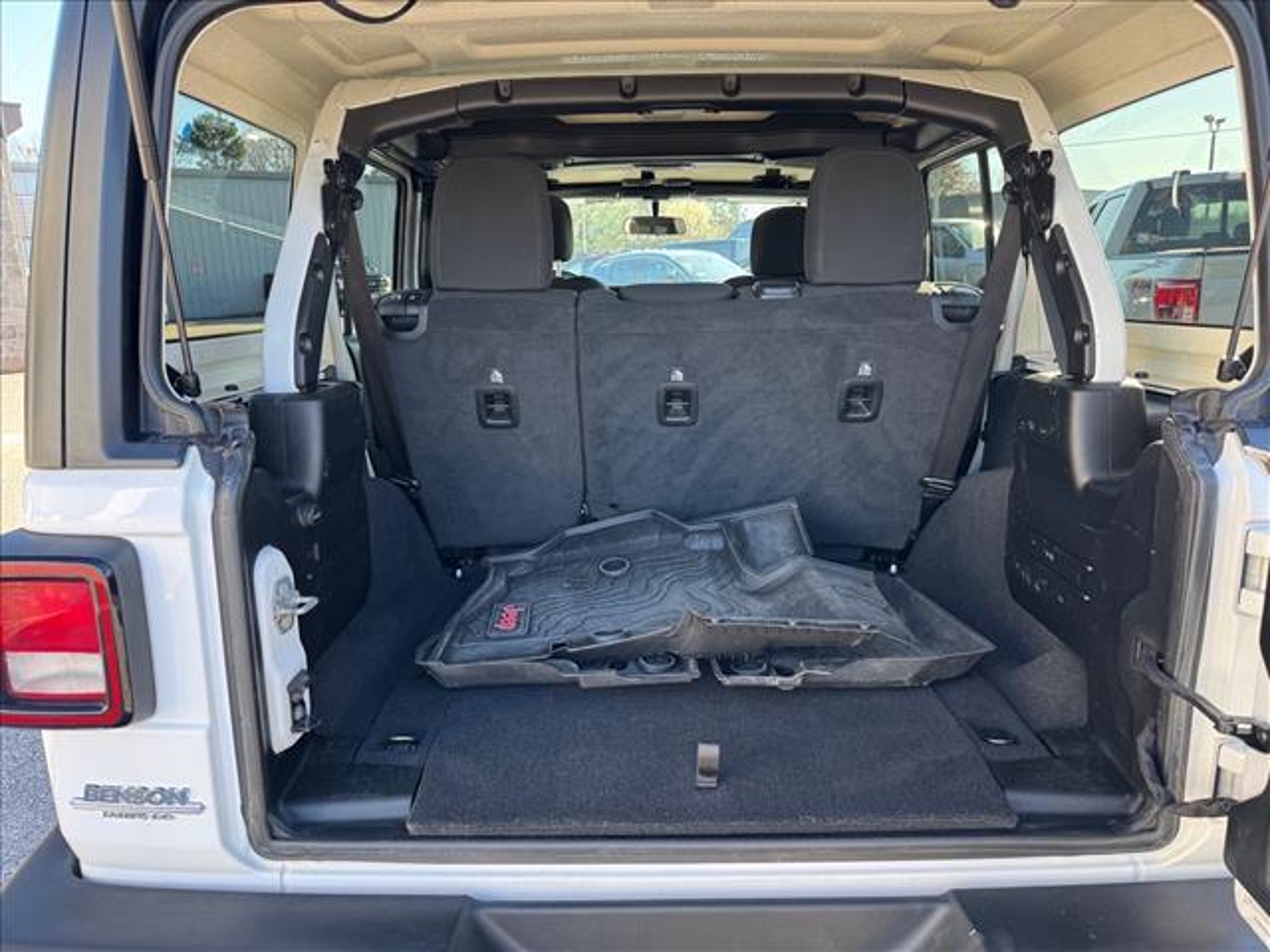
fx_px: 881
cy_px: 476
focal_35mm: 24
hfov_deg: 71.6
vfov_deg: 56.8
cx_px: 635
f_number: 1.78
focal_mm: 6.76
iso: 100
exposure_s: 1/150
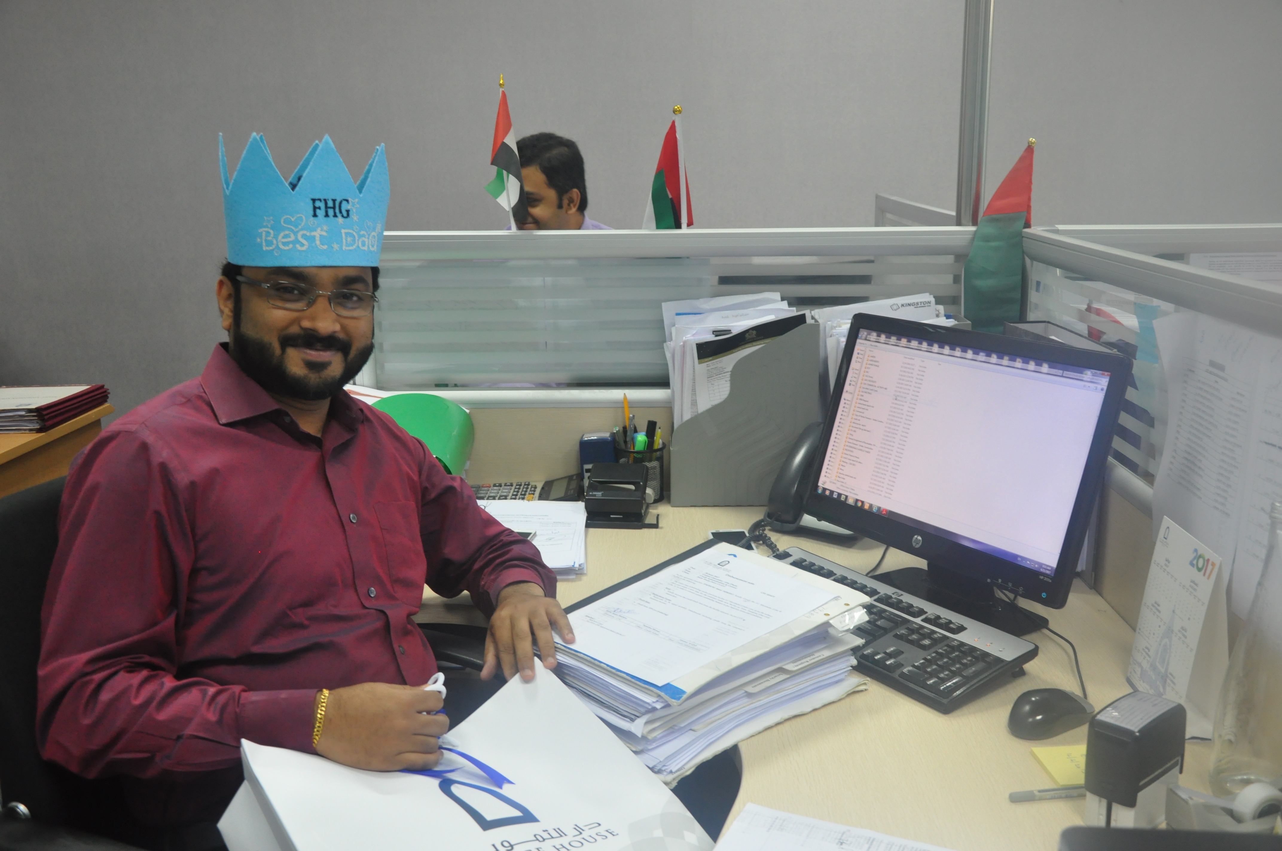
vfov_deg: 36.8
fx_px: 1280
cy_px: 426
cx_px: 641
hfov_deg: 53.2
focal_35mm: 36
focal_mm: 24
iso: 800
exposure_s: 1/30
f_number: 5.6
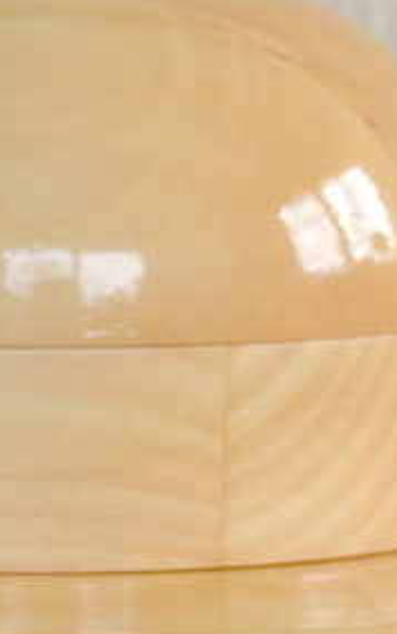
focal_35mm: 155
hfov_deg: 8.4
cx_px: 52
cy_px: 404
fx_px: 2682
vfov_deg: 13.5
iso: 100
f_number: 5
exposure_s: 1/100
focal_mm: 28
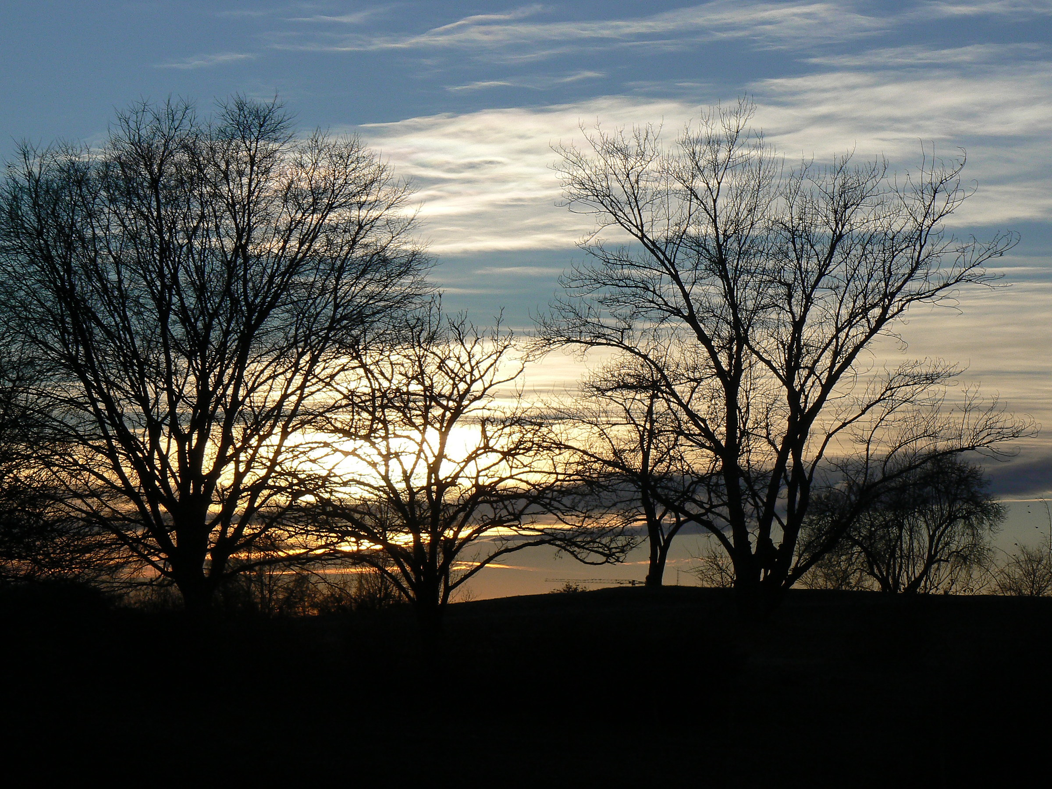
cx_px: 526
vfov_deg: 14.5
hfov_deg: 19.3
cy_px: 394
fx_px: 3100
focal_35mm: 102
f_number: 6.3
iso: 100
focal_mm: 16.9
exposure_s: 1/1000
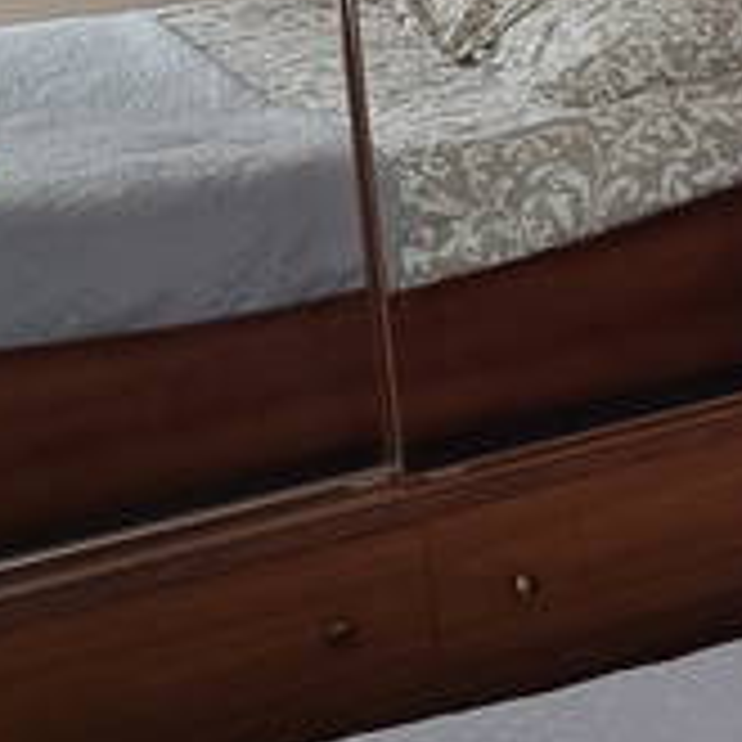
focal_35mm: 110
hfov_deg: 15.2
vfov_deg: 15.4
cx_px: 926
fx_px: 2668
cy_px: -72
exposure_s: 1/33
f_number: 1.8
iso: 500
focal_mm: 5.4
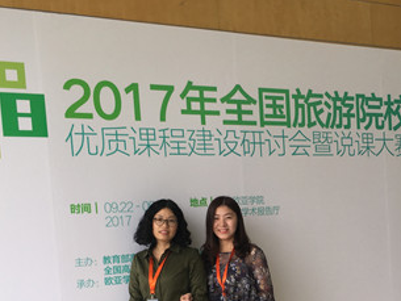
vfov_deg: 24.9
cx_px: 268
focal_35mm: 57
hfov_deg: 33.5
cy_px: 273
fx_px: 661
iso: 25
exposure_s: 1/50
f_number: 2.2
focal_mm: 4.15
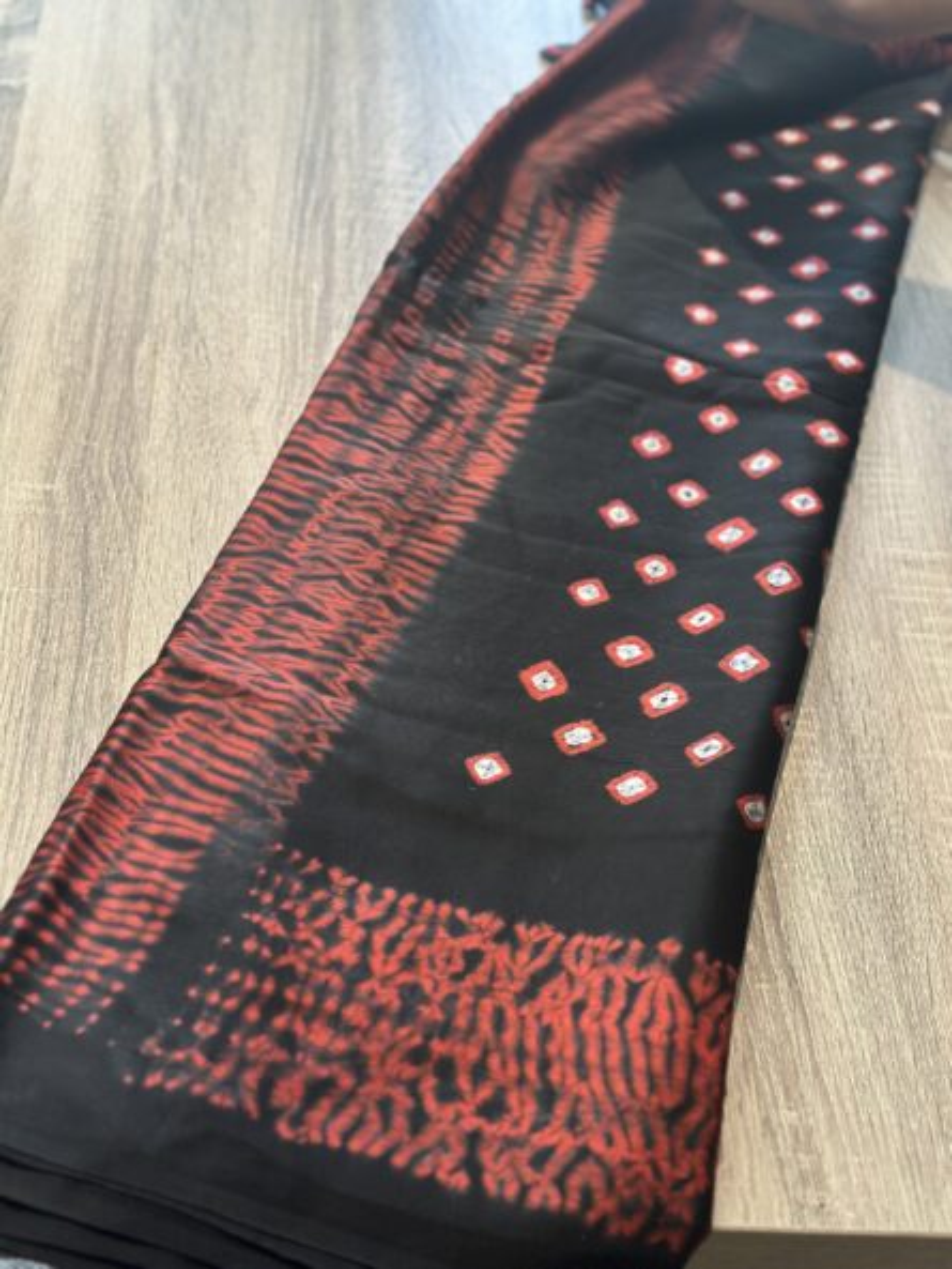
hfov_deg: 30.3
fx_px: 1759
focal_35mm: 48
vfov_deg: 39.6
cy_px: 634
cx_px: 476
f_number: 1.78
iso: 200
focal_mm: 6.86
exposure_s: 1/60
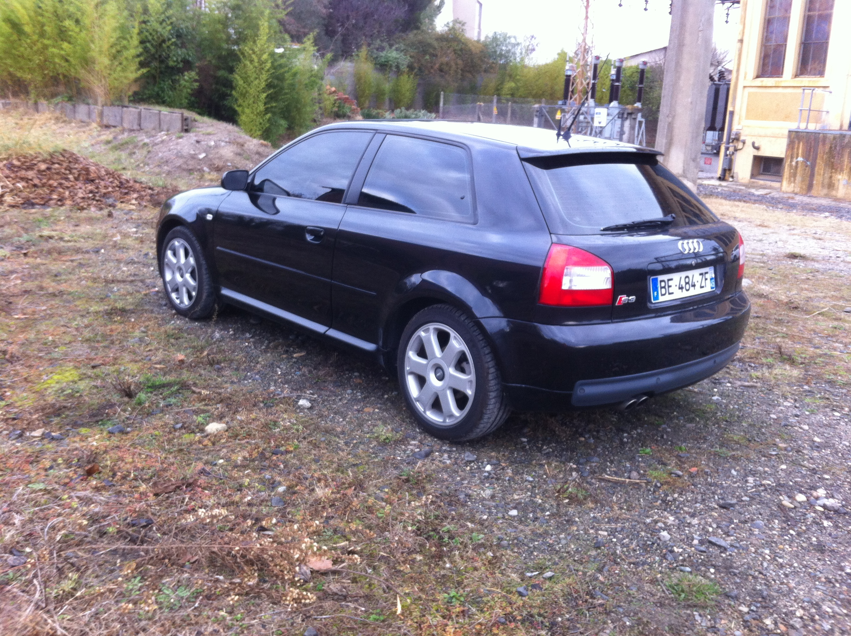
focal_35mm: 35
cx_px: 426
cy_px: 318
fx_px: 859
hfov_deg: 52.7
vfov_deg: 40.6
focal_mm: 3.85
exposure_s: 1/60
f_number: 2.8
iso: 100
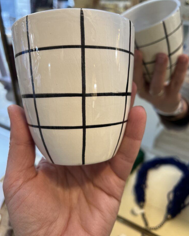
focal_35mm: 28
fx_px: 196
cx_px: 96
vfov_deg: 62.2
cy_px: 116
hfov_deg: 51.5
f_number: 1.6
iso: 100
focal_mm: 5.1
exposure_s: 1/100
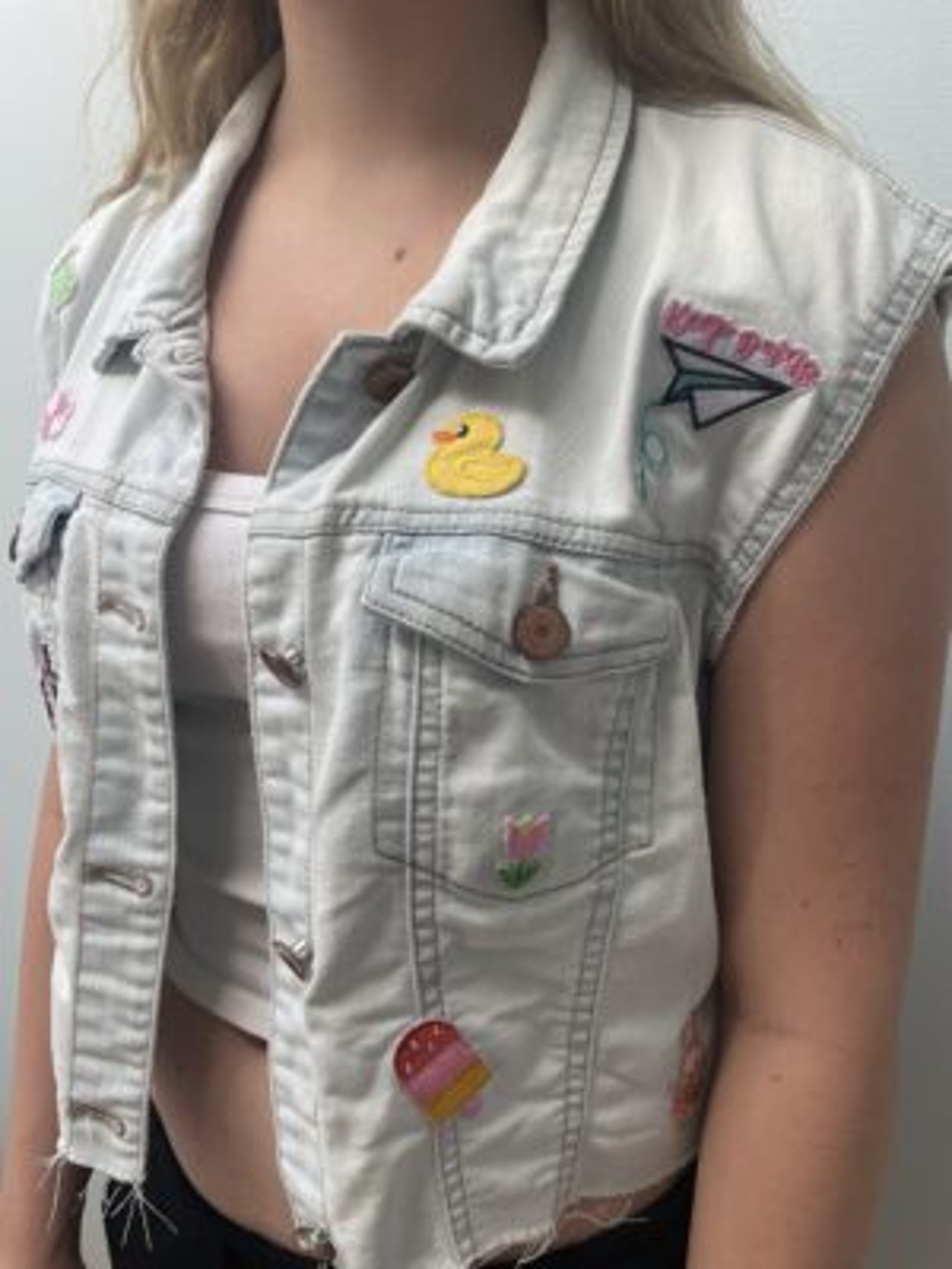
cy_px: 634
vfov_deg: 67.3
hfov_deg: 53.1
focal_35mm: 26
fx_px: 953
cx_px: 476
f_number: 1.6
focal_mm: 4.2
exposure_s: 1/128
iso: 32
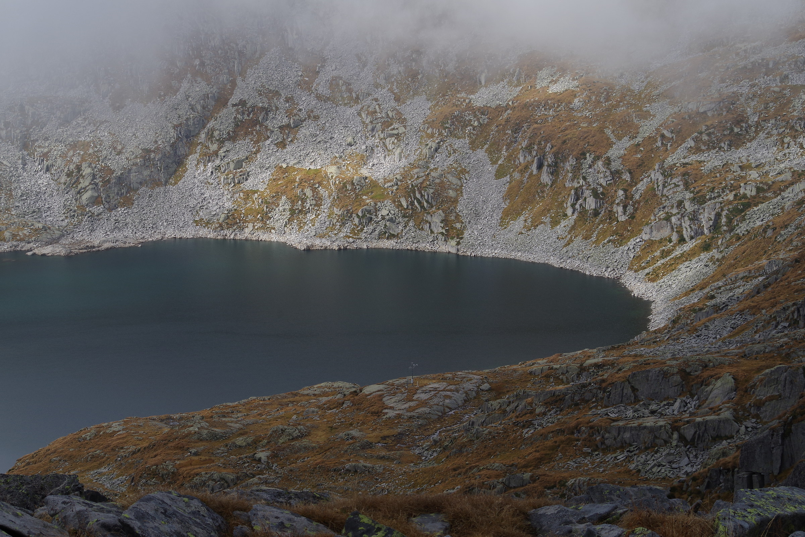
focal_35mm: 75
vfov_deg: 18.2
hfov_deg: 27.0
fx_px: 1677
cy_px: 268
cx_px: 402
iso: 100
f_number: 11
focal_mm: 50
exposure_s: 1/125
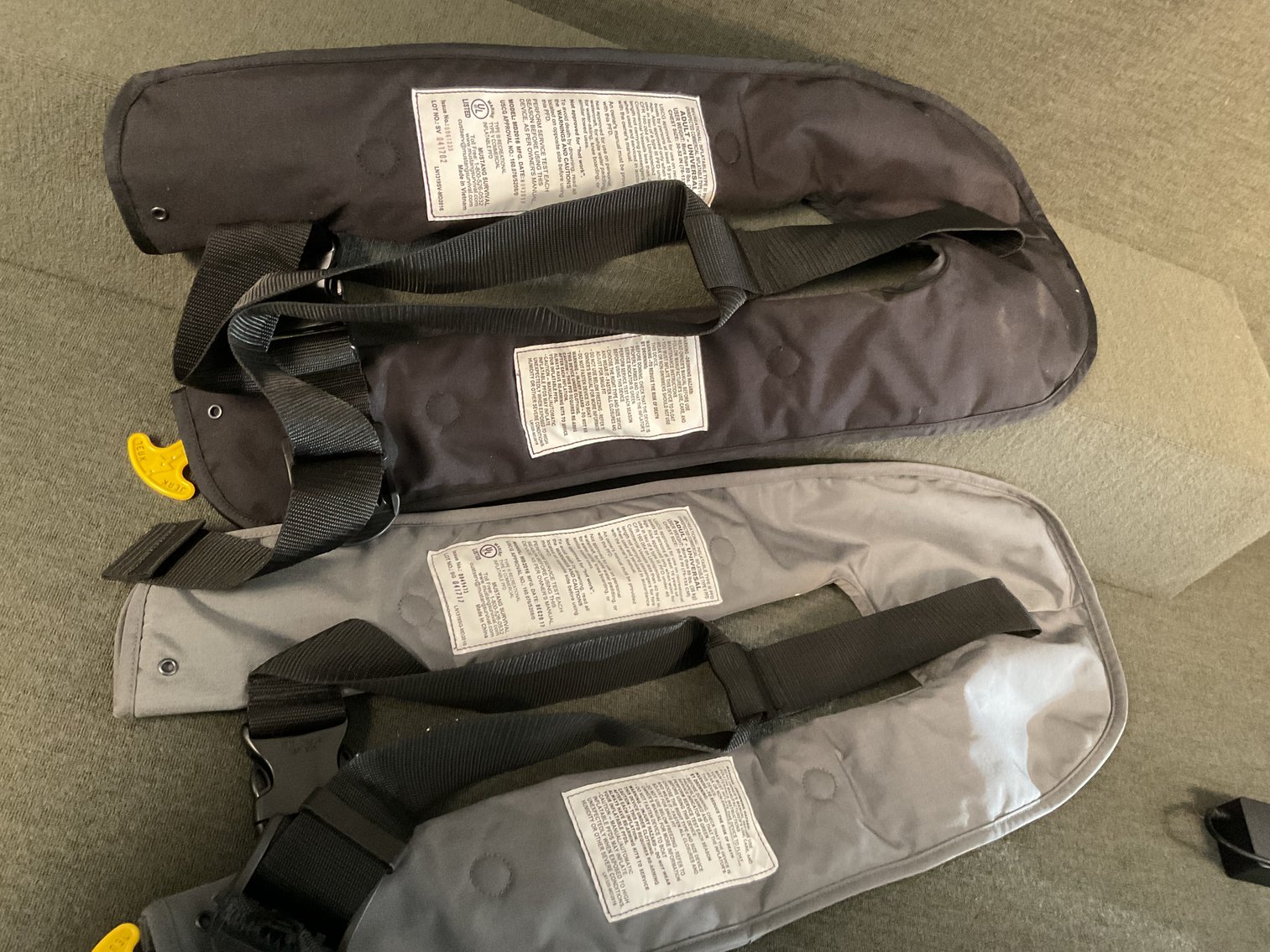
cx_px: 635
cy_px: 476
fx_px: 1064
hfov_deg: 61.7
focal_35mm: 29
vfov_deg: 48.2
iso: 320
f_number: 1.8
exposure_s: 1/33
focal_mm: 3
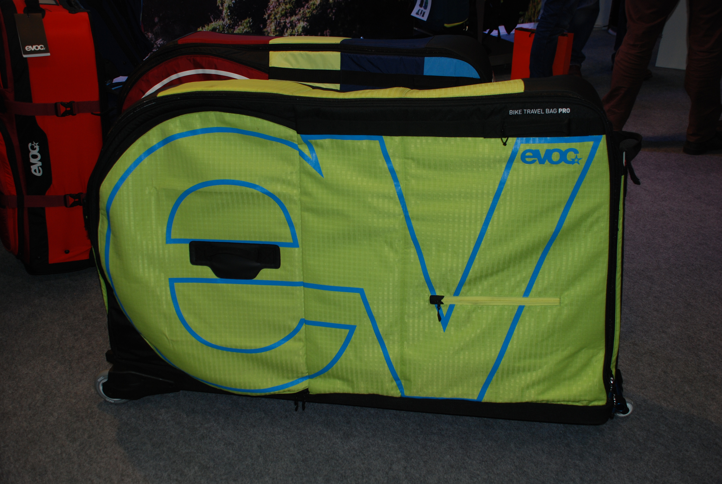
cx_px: 361
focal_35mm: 36
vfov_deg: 37.0
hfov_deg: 53.1
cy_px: 242
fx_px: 723
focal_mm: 24
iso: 200
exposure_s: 1/60
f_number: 4
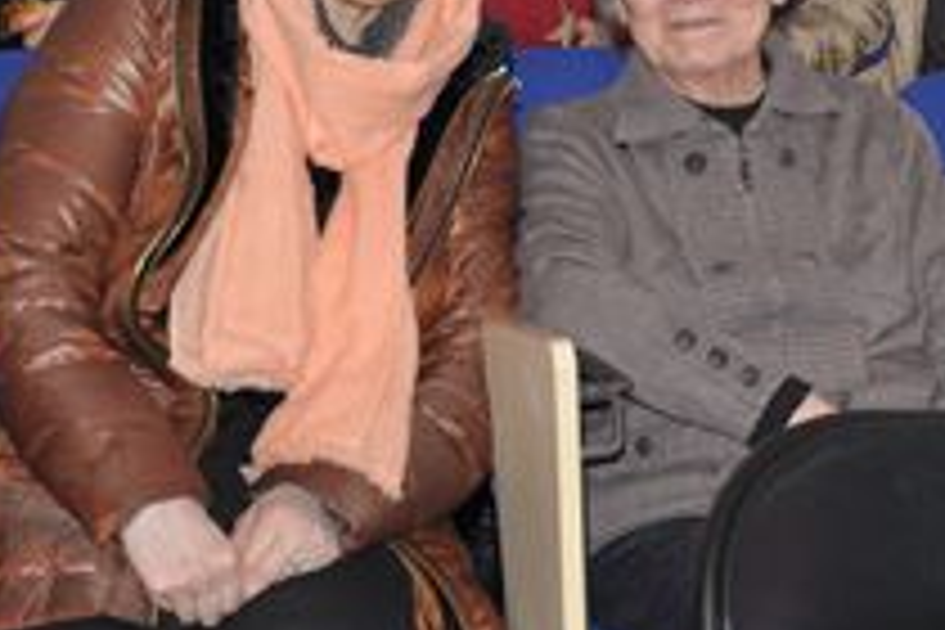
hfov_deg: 16.0
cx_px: 896
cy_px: 20
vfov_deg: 10.8
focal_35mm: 126
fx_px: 3307
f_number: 4.8
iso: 400
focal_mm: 42
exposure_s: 1/60
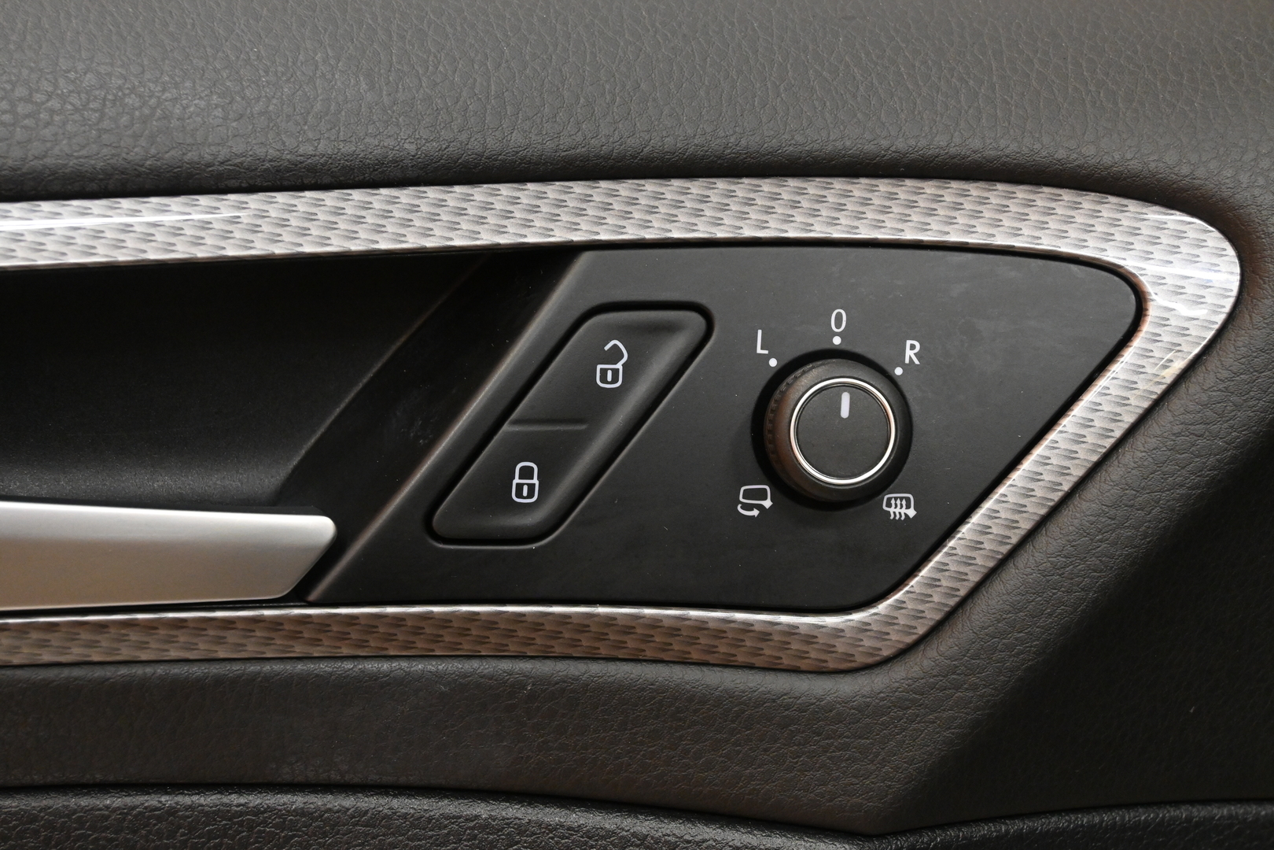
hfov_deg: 31.2
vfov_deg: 21.1
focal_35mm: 64
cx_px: 637
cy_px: 425
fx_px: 2282
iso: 3600
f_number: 9
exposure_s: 1/60
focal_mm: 43
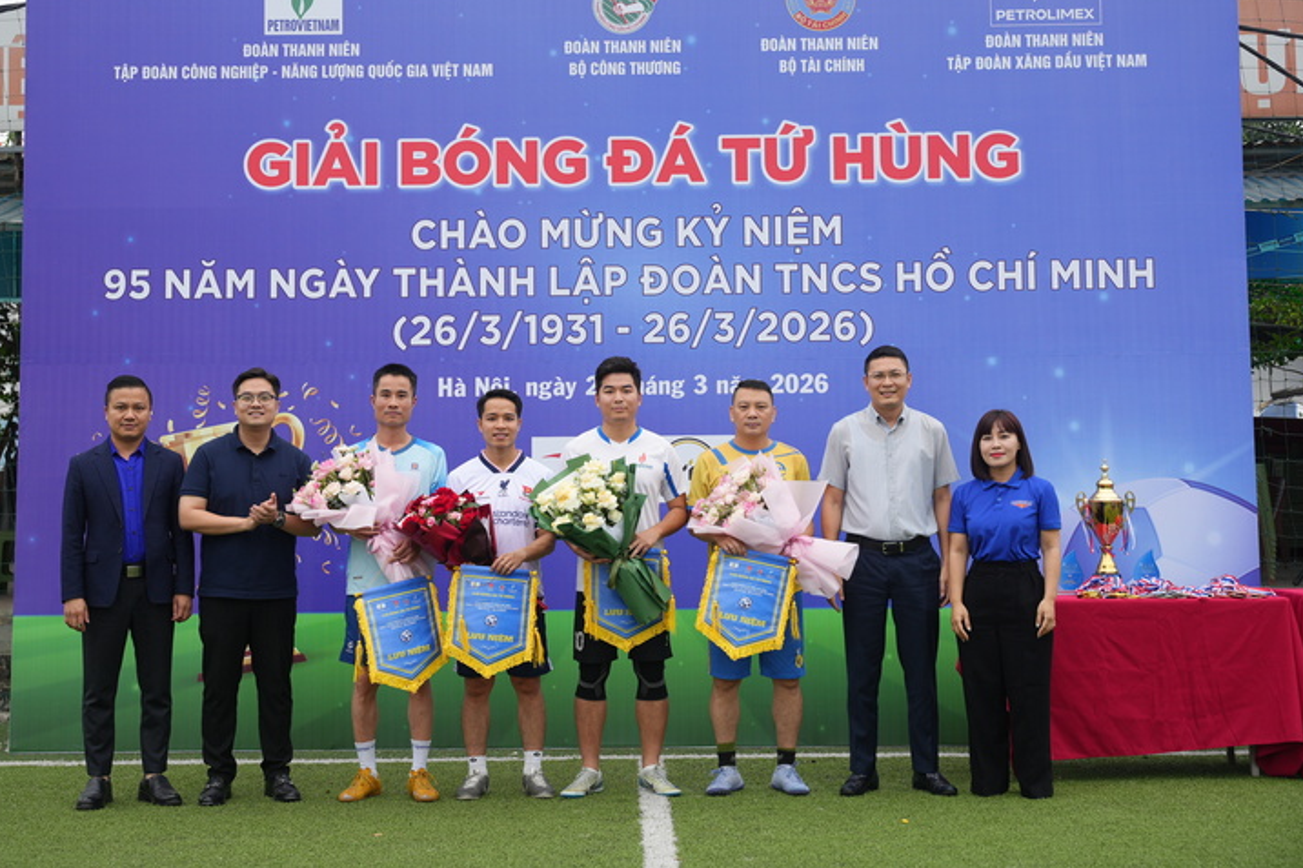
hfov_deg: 35.0
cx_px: 613
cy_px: 385
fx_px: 2067
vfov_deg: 23.7
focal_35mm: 57
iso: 160
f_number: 4.5
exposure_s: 1/250
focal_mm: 51.1
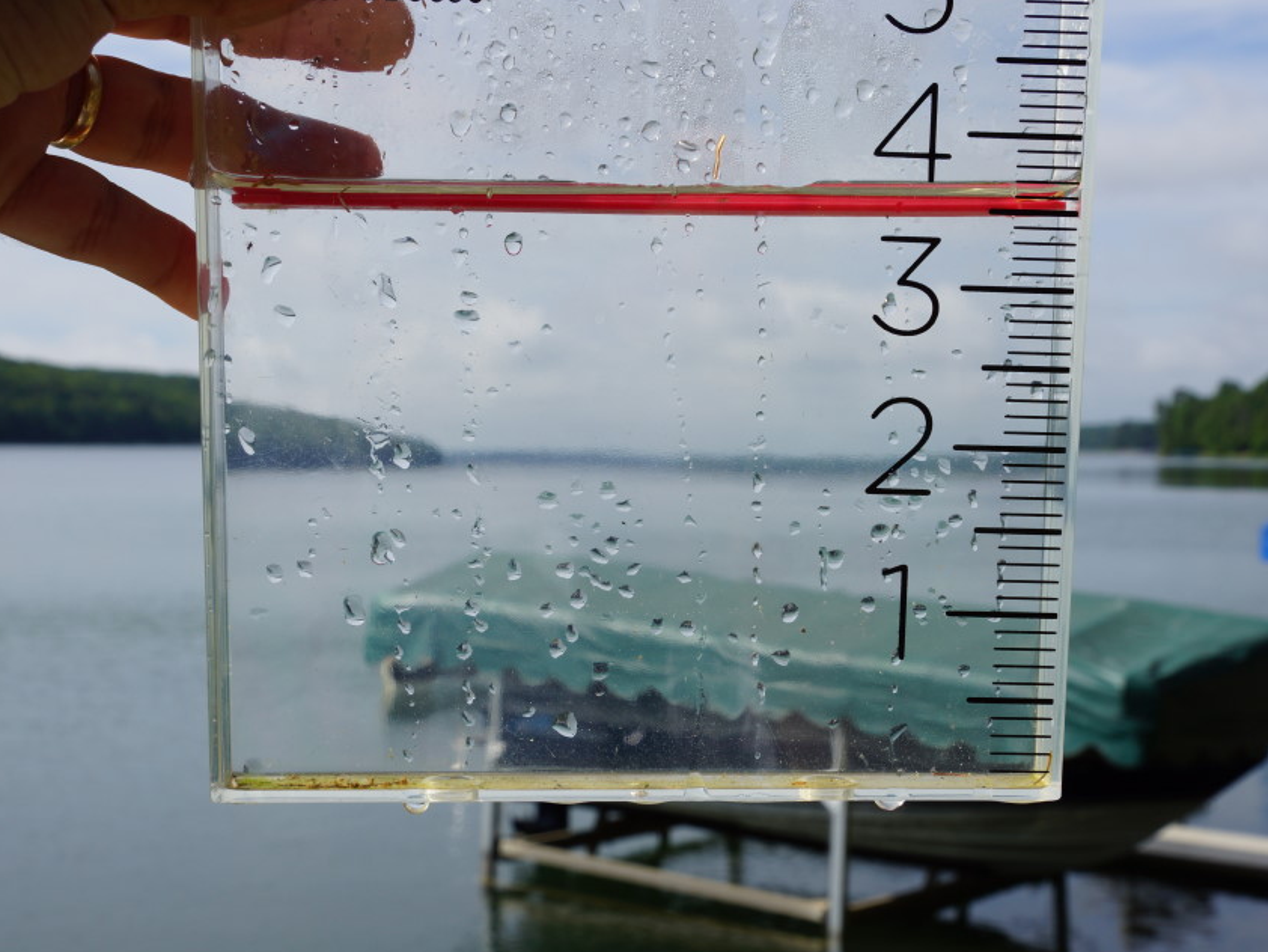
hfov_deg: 33.5
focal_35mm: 58
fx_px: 2109
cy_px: 481
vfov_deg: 25.4
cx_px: 667
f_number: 13
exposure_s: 1/160
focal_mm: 35
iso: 100
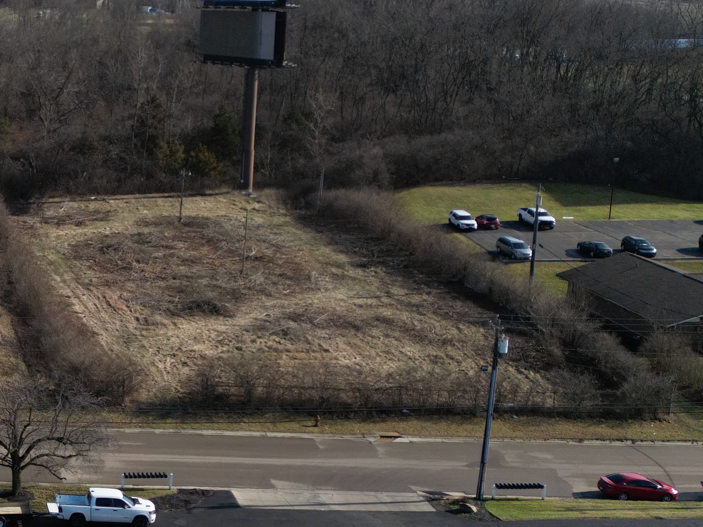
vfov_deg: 22.6
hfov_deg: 27.0
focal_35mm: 65
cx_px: -98
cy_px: 297
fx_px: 1320
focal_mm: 6.72
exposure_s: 1/3000
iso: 140
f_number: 1.7
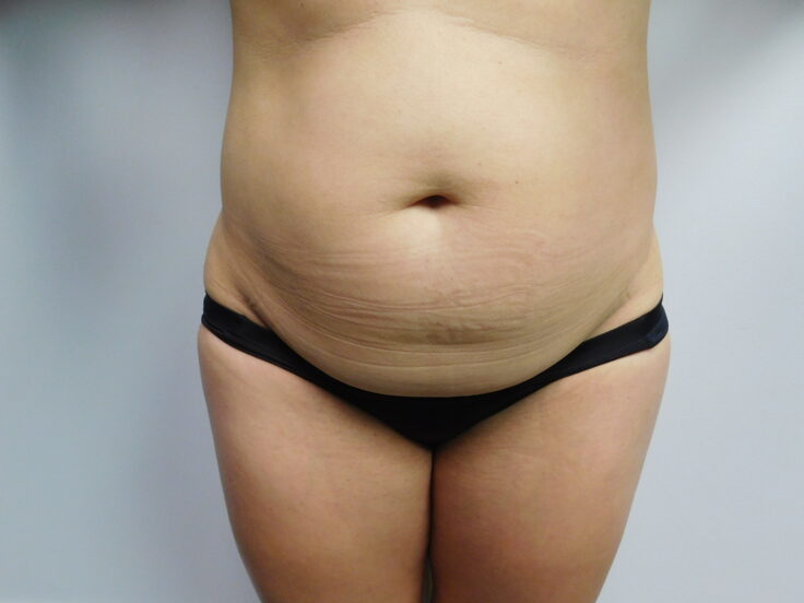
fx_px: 557
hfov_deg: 71.6
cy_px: 306
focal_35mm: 24
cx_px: 411
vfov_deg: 56.8
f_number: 3
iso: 250
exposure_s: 1/30
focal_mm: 4
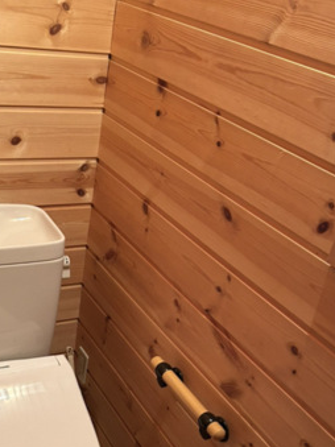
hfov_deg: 31.3
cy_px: 343
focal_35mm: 46
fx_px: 594
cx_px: 119
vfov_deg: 40.0
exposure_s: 1/60
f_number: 1.5
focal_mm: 5.7
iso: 500
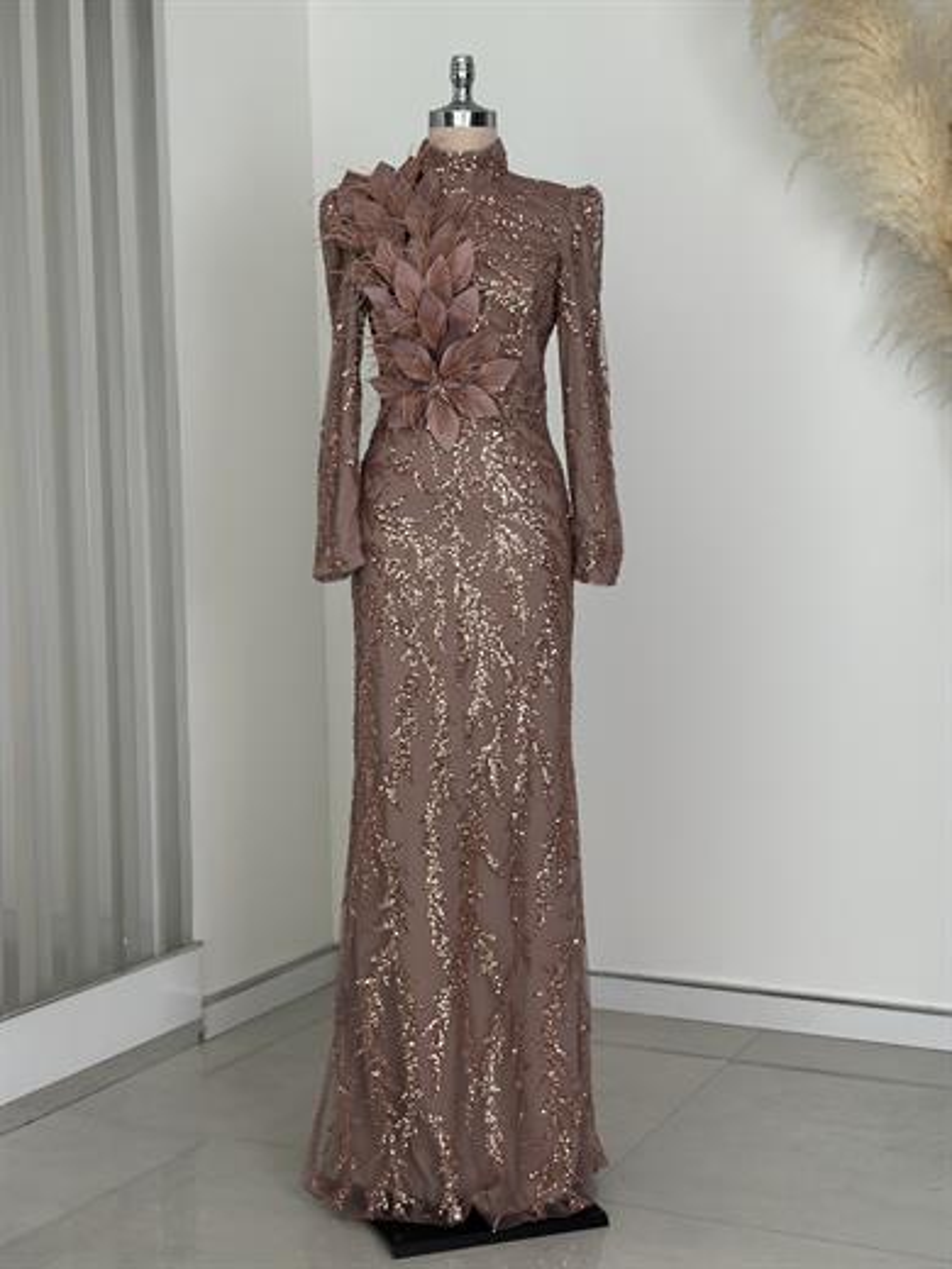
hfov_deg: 30.3
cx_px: 476
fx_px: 1760
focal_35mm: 48
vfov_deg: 39.7
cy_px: 634
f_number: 1.78
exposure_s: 1/200
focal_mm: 6.86
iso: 80
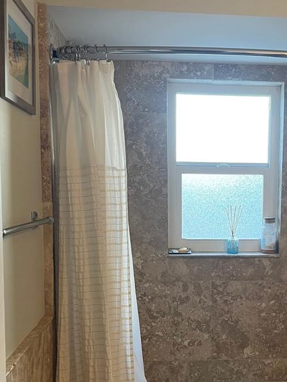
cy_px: 250
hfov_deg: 29.2
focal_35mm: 49
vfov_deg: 38.5
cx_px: 220
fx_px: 541
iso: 100
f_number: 1.6
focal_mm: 5.1
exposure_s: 1/60
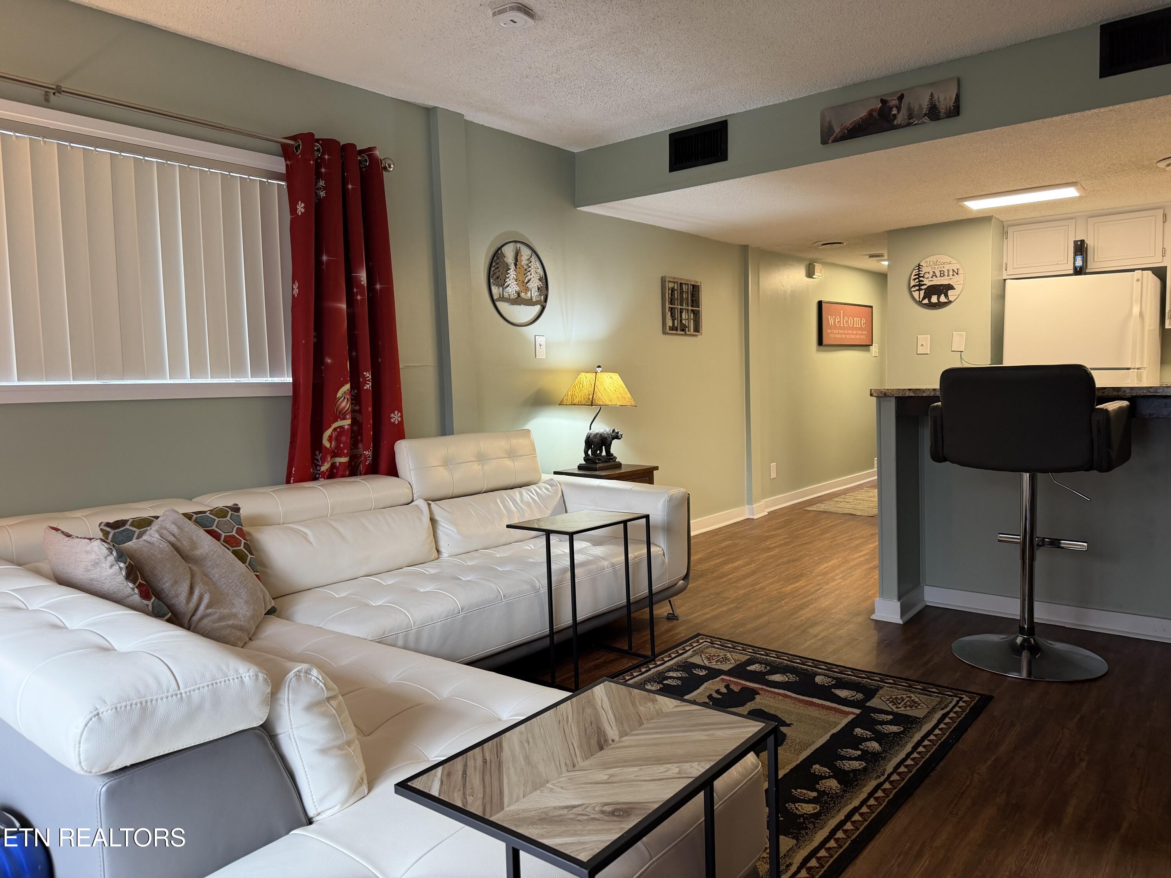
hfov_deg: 71.6
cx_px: 586
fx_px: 812
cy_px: 439
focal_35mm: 24
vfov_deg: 56.8
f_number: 1.78
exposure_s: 1/60
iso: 200
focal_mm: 6.76
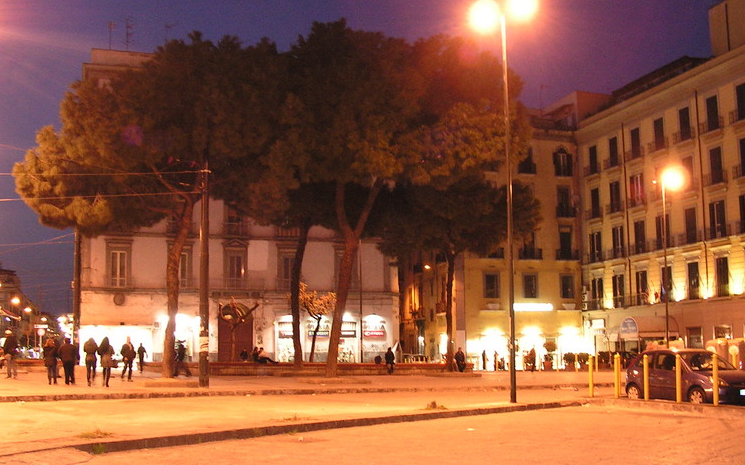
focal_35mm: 41
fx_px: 832
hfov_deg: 48.2
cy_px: 280
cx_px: 378
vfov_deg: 31.1
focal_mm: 6
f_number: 3.2
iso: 200
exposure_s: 1/4
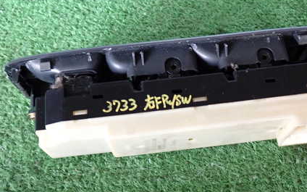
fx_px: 402
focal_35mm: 48
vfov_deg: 26.9
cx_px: 171
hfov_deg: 41.8
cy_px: 95
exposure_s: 1/30
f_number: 2.4
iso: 200
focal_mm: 5.79
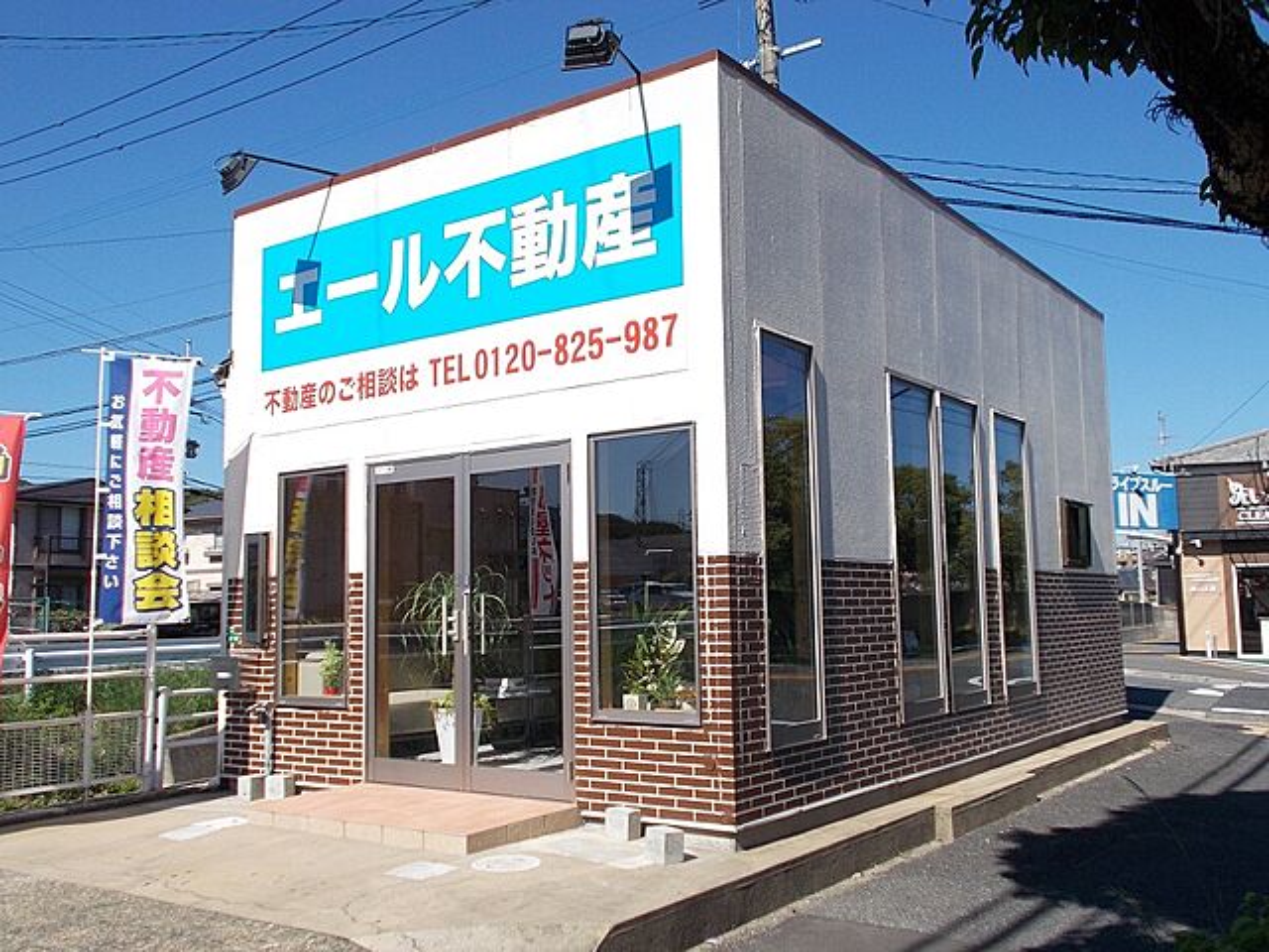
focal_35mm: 34
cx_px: 634
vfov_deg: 41.8
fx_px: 1246
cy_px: 476
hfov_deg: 54.0
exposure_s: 1/125
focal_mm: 6
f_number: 9.2
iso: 80
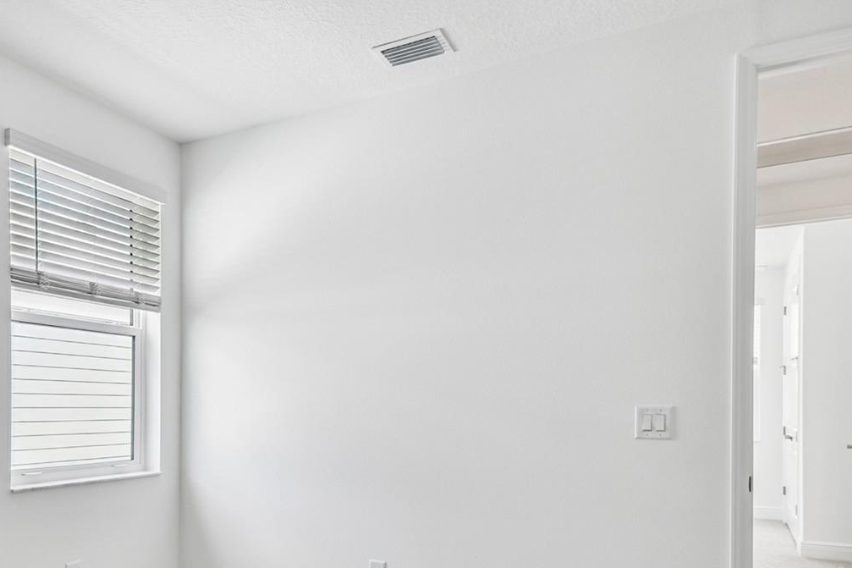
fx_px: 639
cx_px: 334
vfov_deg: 46.7
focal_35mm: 27
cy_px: 403
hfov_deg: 66.6
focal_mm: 11.5
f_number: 7.1
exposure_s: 1/40
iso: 100
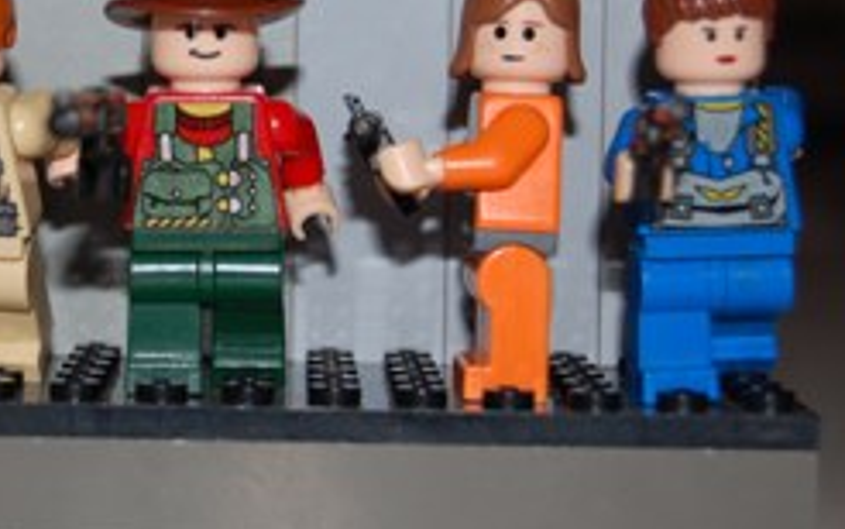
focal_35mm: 137
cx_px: 161
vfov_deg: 9.6
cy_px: 175
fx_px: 3152
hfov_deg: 15.2
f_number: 5.6
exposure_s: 1/60
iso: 200
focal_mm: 55
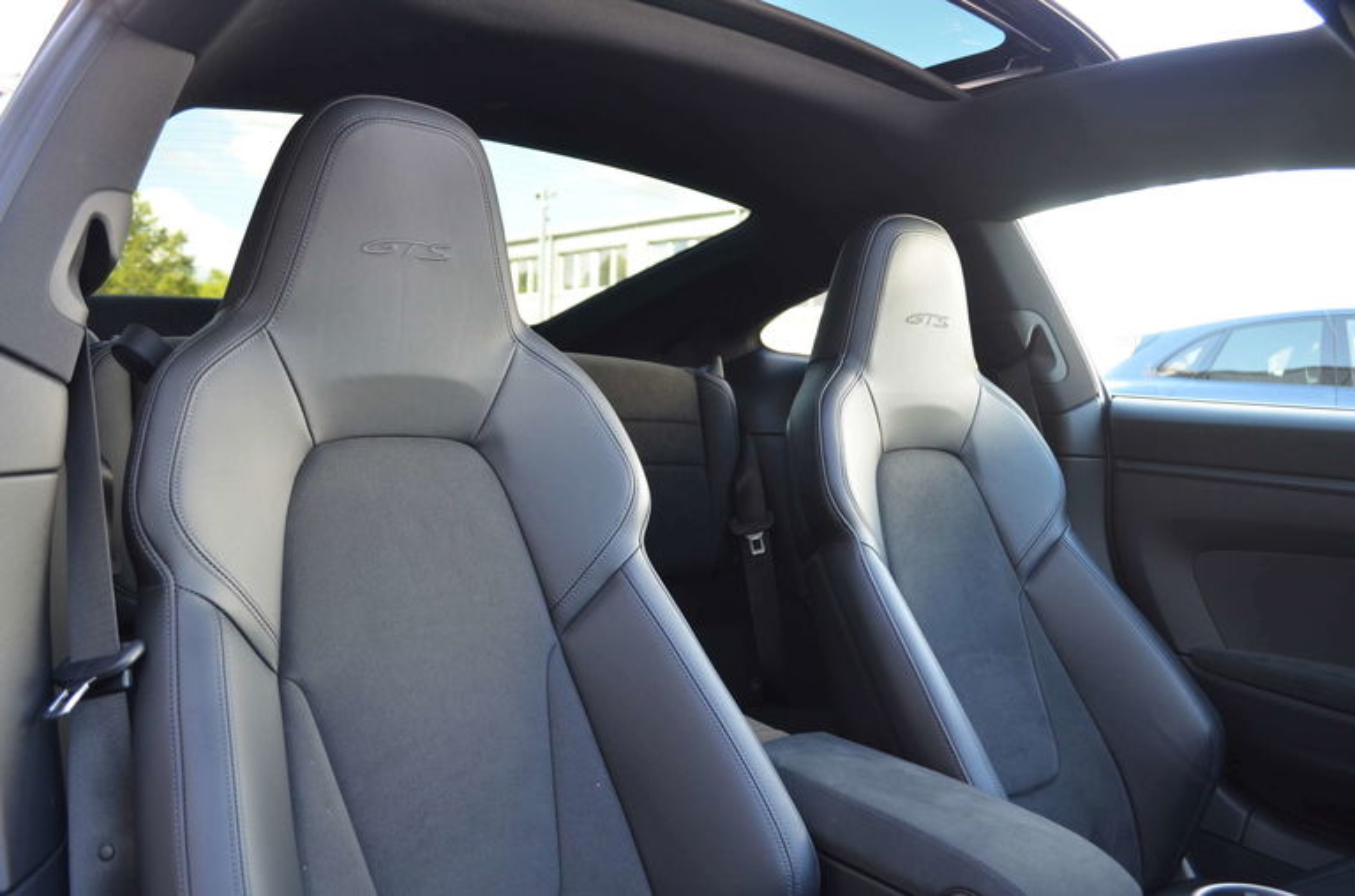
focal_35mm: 30
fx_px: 1126
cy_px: 448
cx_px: 678
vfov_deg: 43.4
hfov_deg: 62.1
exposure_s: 1/60
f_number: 4
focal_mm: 20
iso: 400
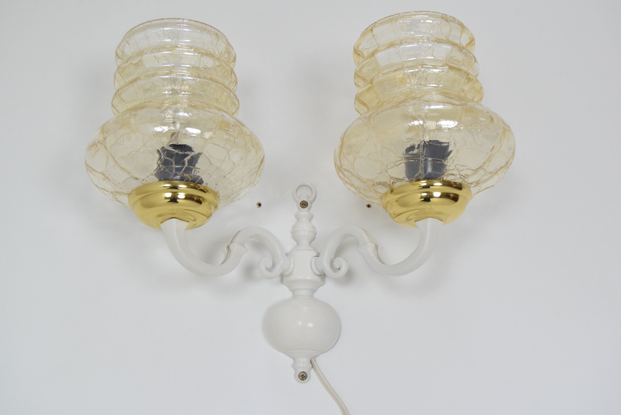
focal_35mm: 57
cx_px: 310
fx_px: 984
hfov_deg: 35.0
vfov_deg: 23.8
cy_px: 208
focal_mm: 38
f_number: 7.1
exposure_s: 1/200
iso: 1600
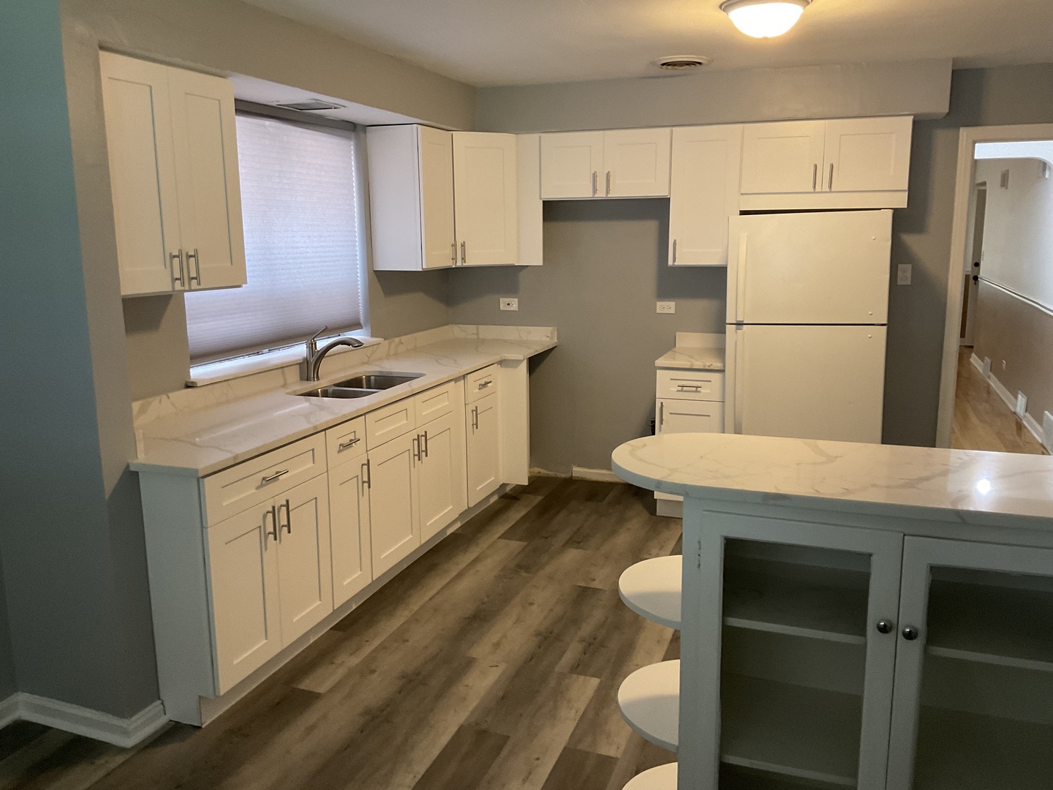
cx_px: 526
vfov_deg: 48.2
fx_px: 882
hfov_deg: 61.7
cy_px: 395
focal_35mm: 29
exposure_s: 1/60
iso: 160
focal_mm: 3
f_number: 1.8
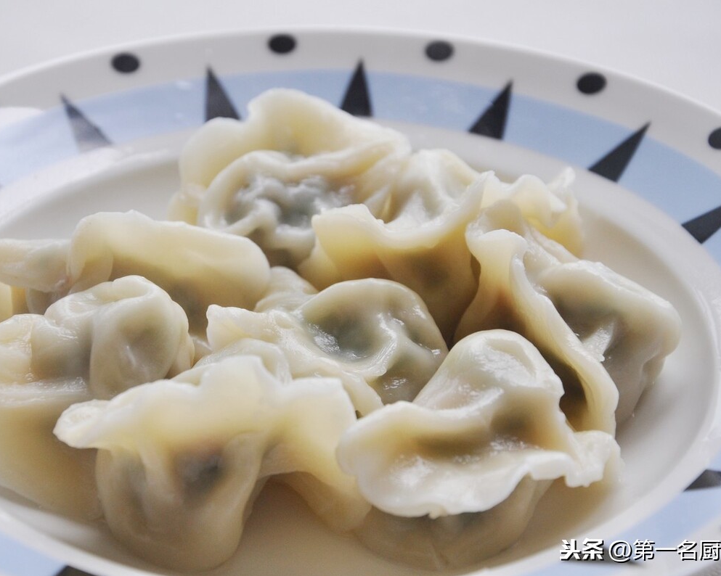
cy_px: 289
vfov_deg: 13.0
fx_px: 2539
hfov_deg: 16.2
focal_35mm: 119
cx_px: 301
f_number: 7.1
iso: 500
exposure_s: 1/125
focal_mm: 70
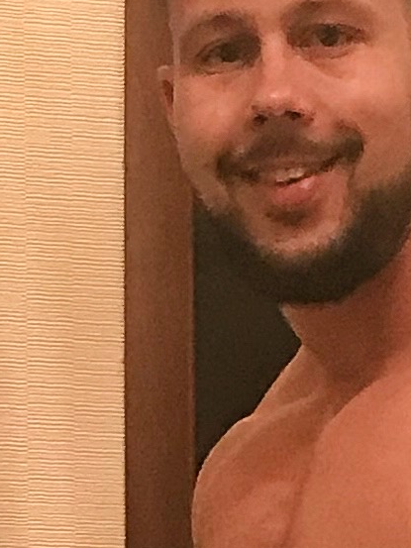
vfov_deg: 9.3
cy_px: 949
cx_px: 189
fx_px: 3228
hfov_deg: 7.3
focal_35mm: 204
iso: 64
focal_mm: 3.99
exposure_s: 1/17
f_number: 1.8
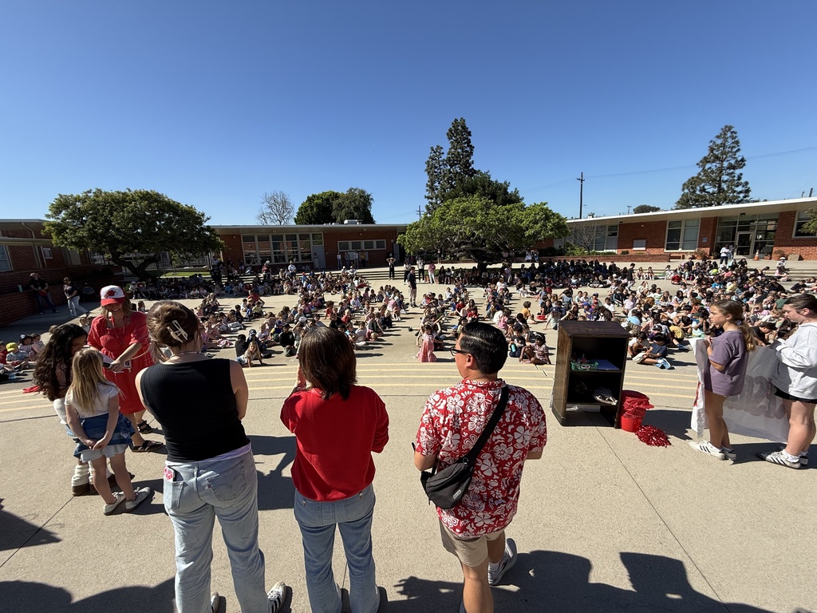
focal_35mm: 14
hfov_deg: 102.1
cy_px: 306
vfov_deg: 85.7
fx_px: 330
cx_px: 408
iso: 50
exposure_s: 1/1572
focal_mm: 2.22
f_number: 2.2
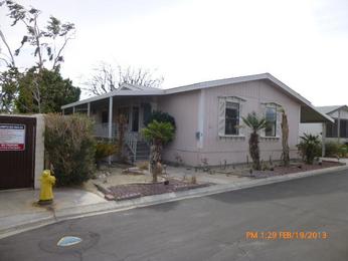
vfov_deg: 54.9
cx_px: 174
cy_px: 130
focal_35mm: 25
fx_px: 252
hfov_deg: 69.4
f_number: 3.1
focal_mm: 4.5
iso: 100
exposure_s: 1/1000
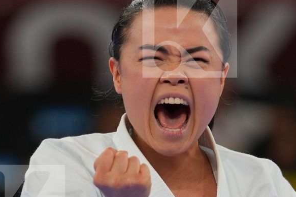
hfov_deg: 2.2
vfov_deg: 1.5
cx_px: 190
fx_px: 7617
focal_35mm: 927
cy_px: 211
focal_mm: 200
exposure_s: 1/500
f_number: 2.8
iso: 250
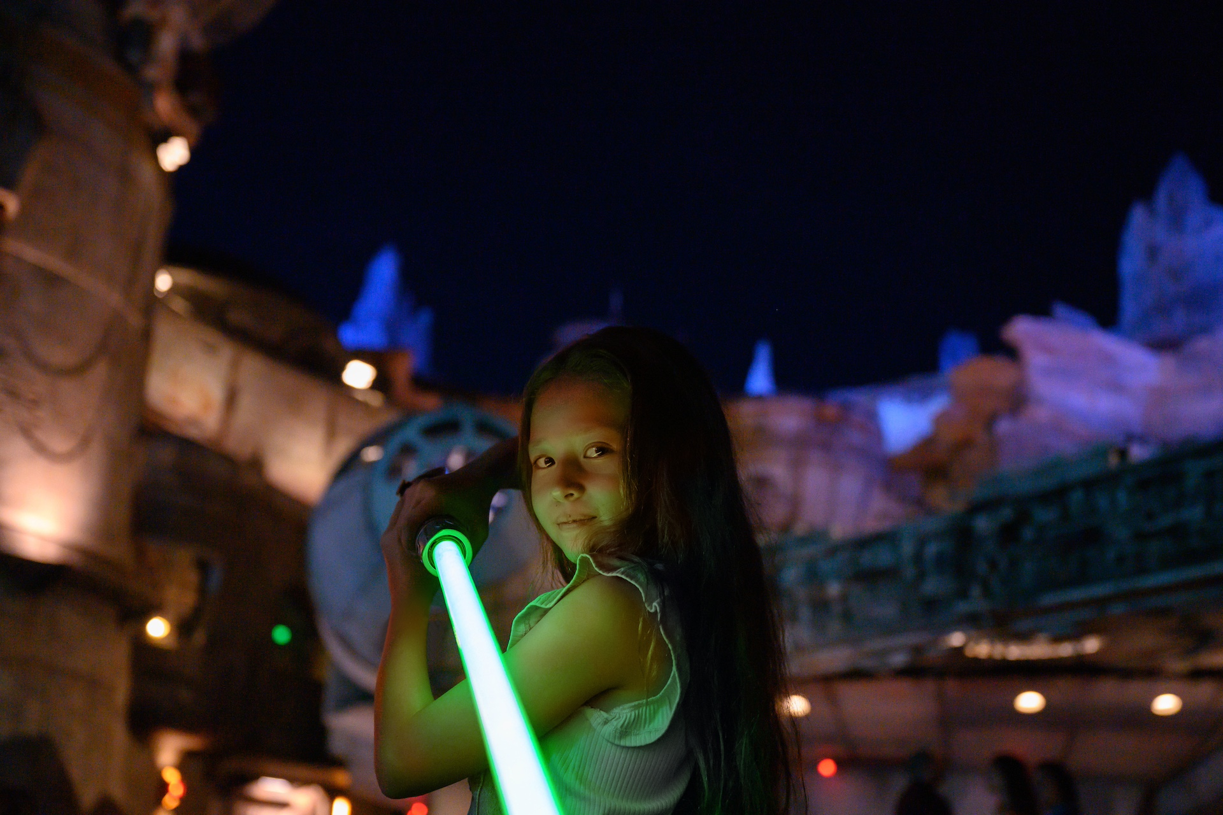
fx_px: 1325
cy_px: 408
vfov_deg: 34.2
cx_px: 612
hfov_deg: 49.6
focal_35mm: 39
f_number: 2.8
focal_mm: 39
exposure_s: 1/200
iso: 12800
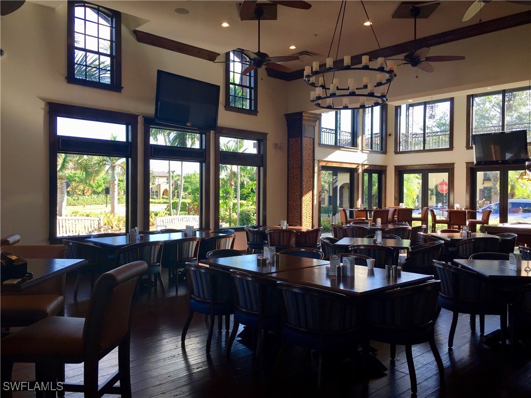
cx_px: 266
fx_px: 445
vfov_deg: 48.2
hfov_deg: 61.7
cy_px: 199
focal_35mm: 29
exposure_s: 1/120
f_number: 2.2
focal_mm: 4.15
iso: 40
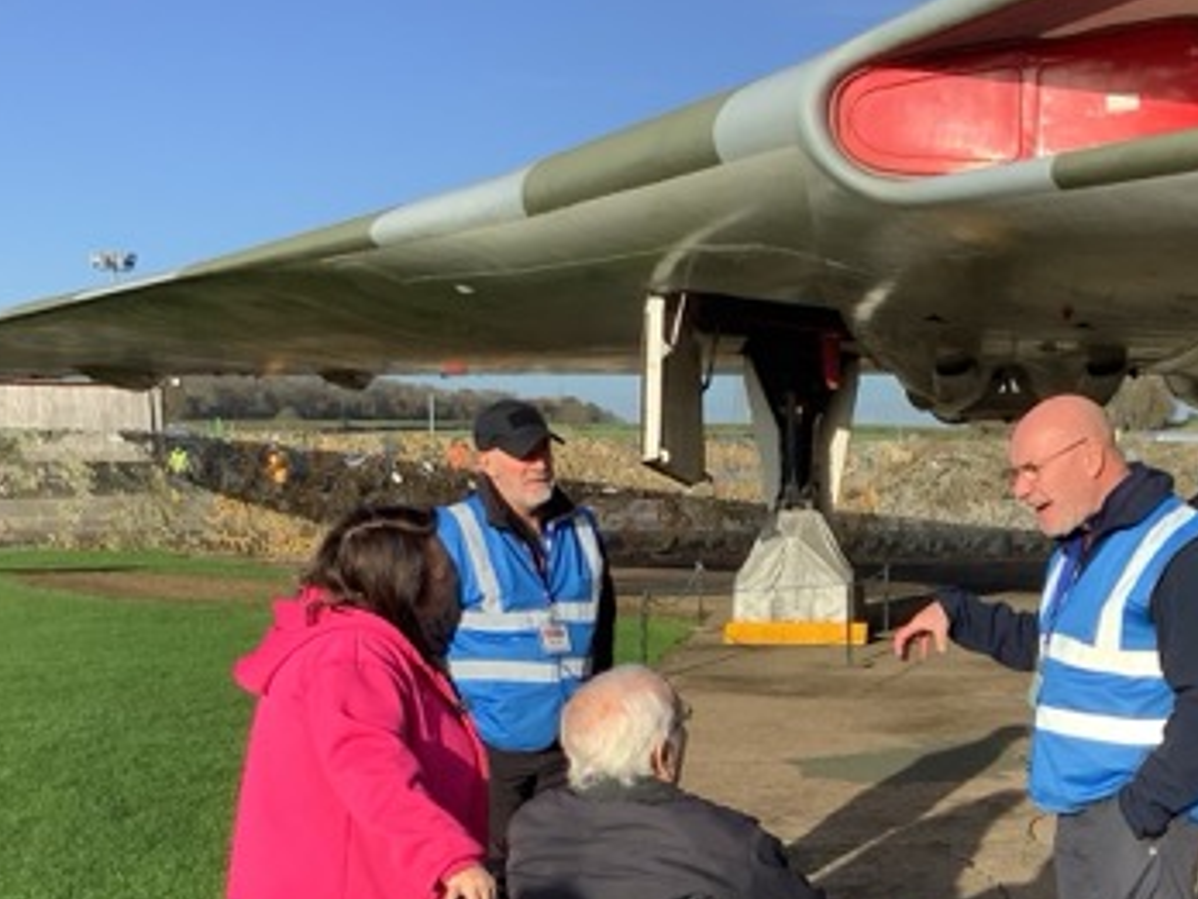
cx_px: 881
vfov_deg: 25.0
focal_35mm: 57
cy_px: 782
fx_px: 1973
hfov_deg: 33.2
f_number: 2.4
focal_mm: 3.3
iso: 25
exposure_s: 1/776
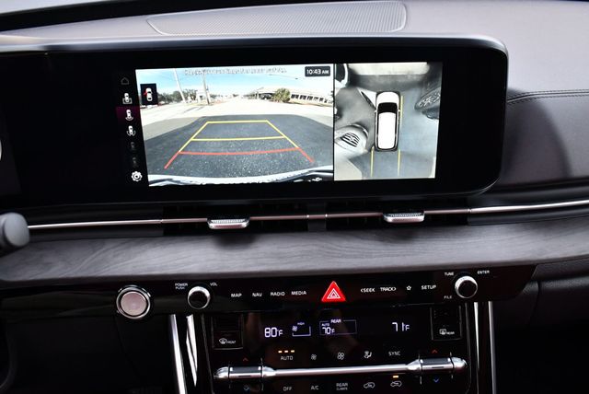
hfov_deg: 53.1
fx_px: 590
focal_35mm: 36
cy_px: 197
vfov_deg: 36.9
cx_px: 294
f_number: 3.5
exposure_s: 1/250
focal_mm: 18
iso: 800
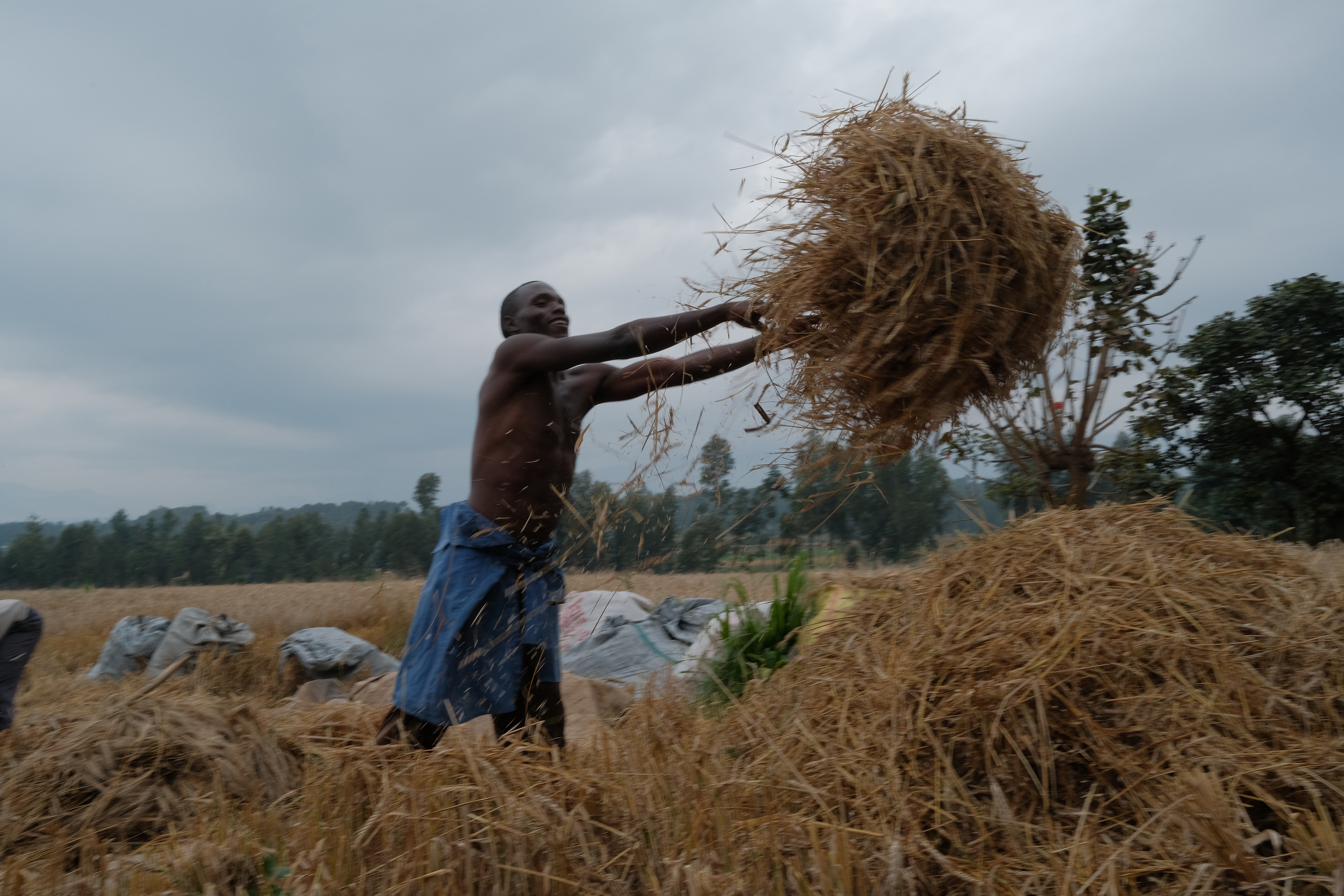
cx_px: 672
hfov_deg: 54.4
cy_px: 448
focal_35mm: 35
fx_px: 1307
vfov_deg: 37.9
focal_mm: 23
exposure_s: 1/125
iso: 400
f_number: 14
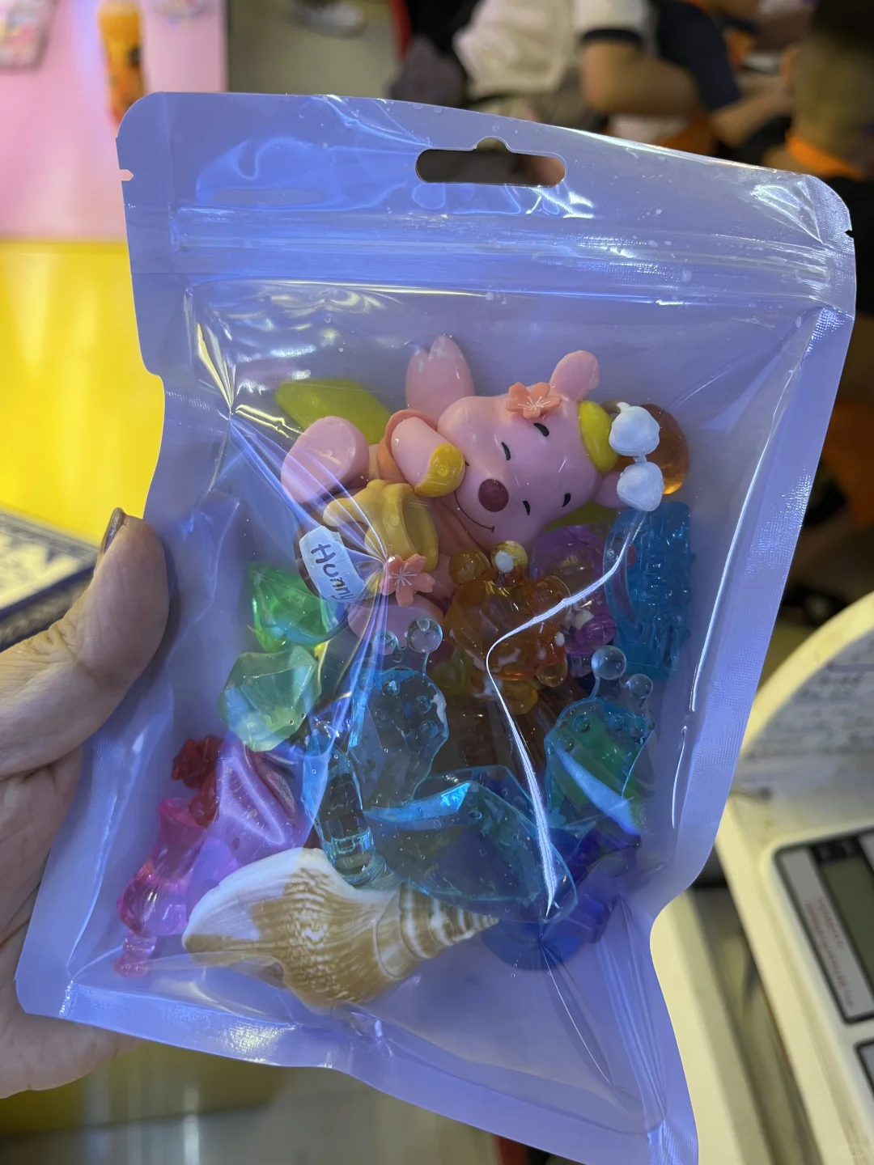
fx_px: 875
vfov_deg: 67.3
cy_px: 582
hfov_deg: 53.1
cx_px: 437
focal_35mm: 26
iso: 80
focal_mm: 5.1
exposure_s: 1/50
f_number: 1.6
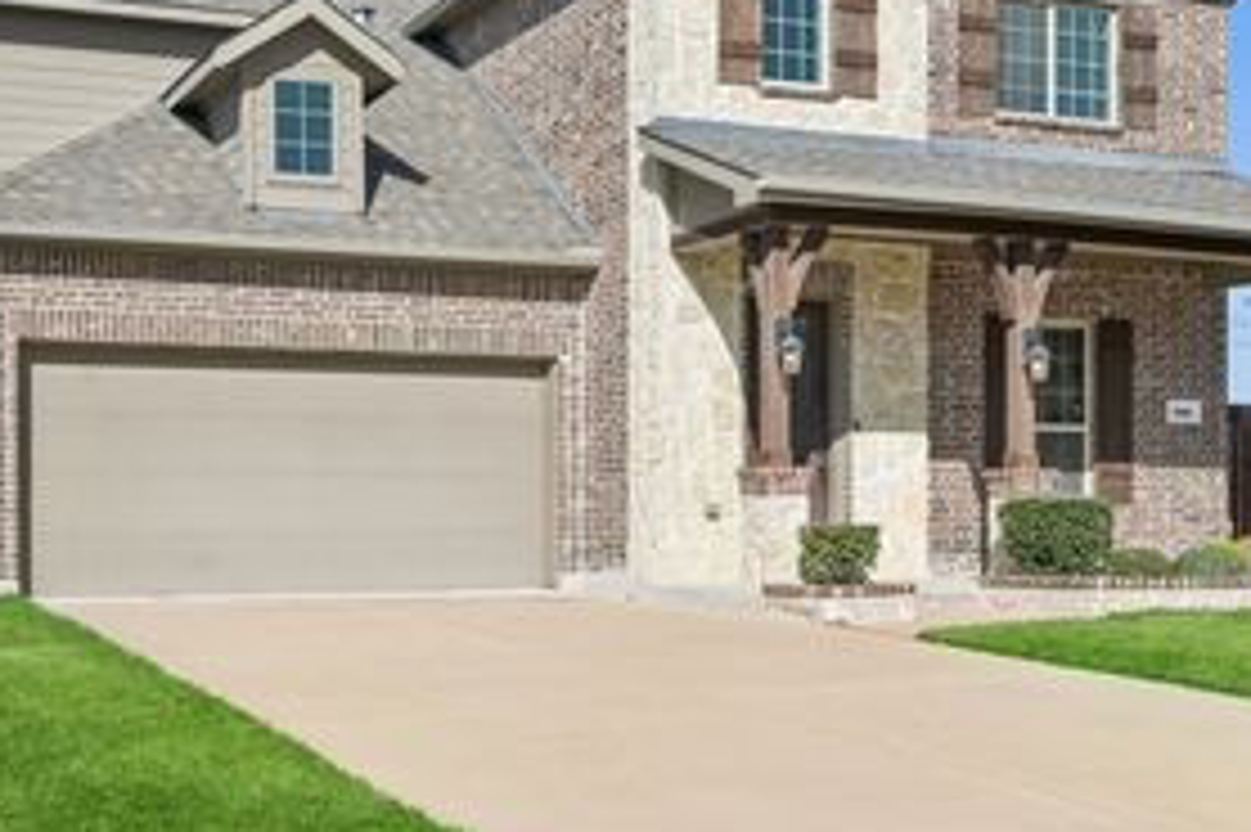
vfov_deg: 24.9
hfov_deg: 36.9
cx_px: 634
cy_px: 254
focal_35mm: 54
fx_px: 1875
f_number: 8
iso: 400
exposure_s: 1/2000
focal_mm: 30
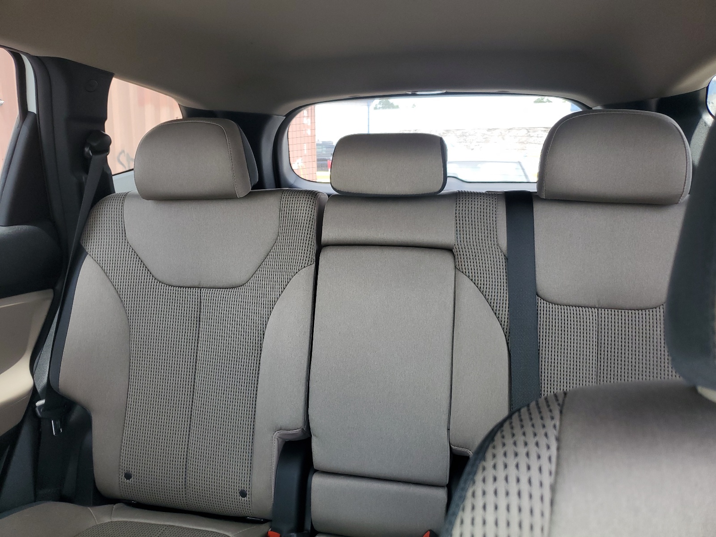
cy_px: 268
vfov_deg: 53.1
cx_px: 358
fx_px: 538
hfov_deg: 67.3
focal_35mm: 26
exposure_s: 1/120
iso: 62
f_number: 1.5
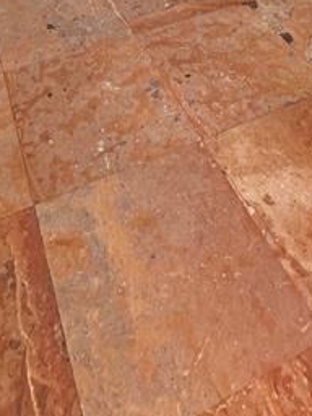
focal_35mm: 42
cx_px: 125
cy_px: -171
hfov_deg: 34.2
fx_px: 505
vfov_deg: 30.6
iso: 200
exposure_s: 1/60
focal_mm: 2.22
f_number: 2.2
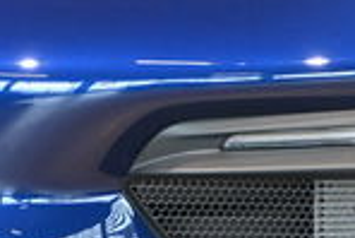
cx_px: 225
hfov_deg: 8.7
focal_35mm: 237
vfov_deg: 5.8
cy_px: -22
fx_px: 2338
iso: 1600
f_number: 4.8
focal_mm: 30.5
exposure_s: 1/125
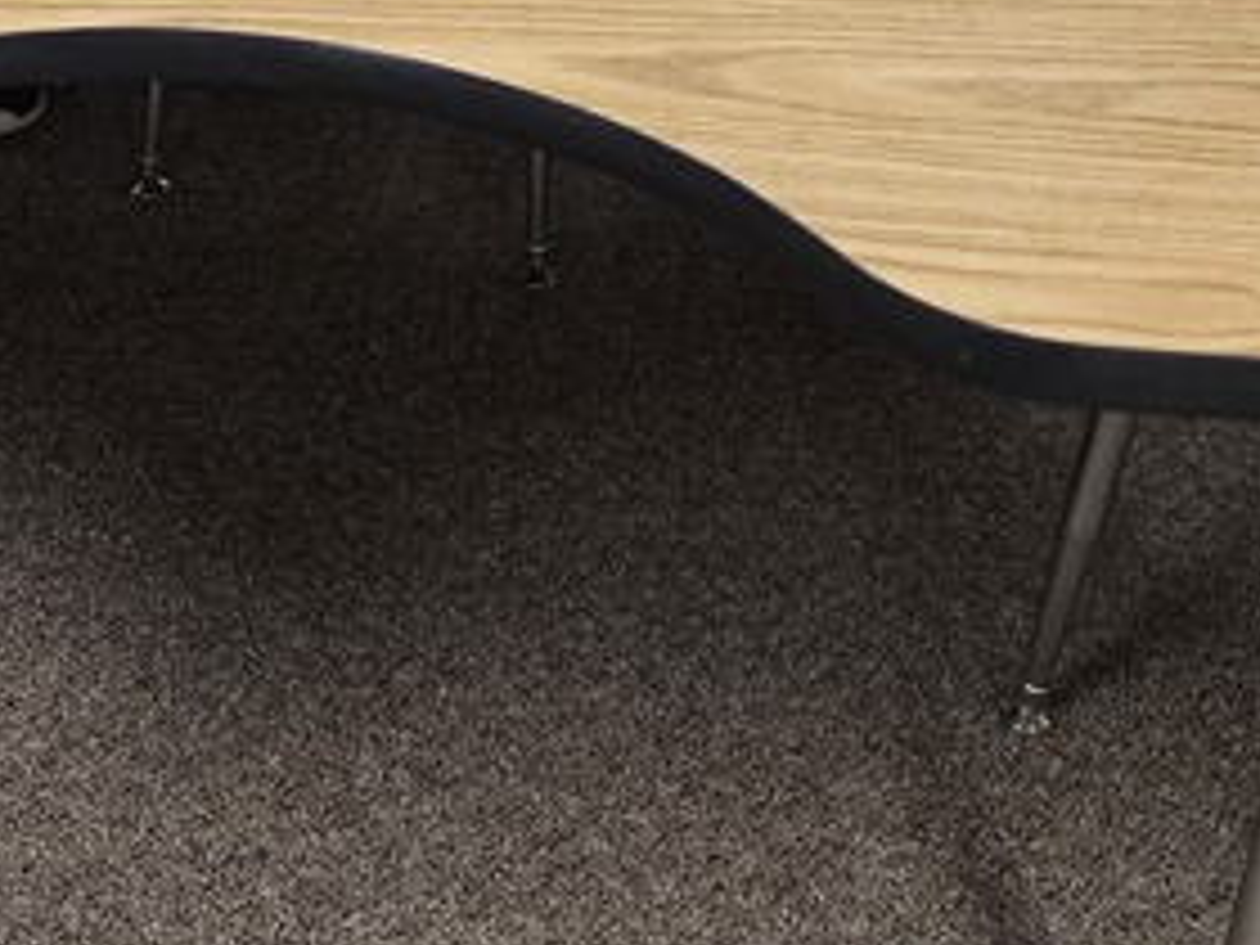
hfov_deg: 22.9
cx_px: 202
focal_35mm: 84
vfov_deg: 15.8
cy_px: -576
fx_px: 3058
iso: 400
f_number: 1.8
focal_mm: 5.4
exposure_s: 1/120
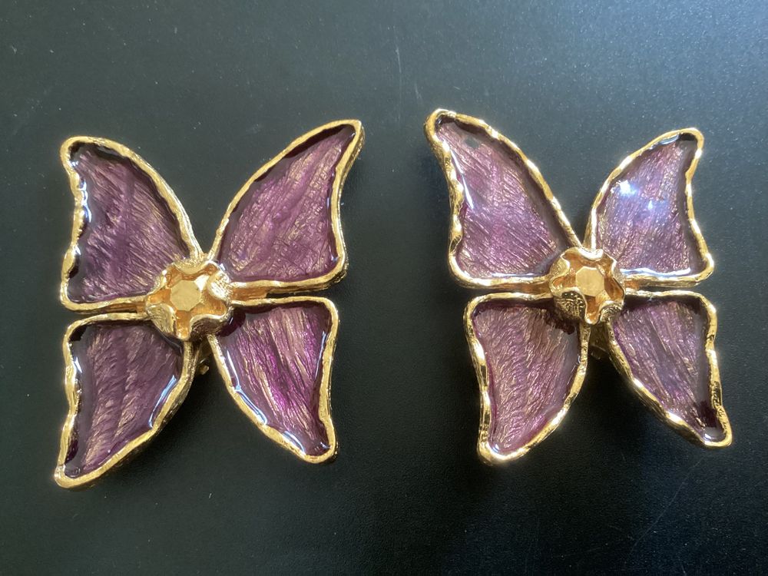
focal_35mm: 31
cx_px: 384
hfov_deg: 58.4
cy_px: 288
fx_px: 688
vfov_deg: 45.4
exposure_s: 1/30
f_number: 2.4
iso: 400
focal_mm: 3.3
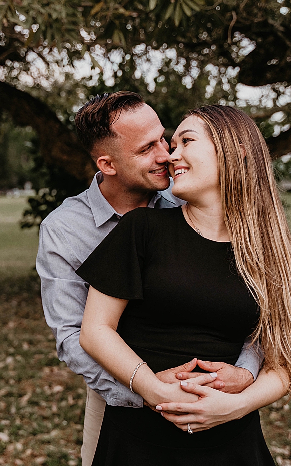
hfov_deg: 18.8
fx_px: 875
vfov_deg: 29.8
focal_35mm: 69
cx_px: 102
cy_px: 233
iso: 500
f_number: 2.8
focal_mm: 45
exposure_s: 1/640
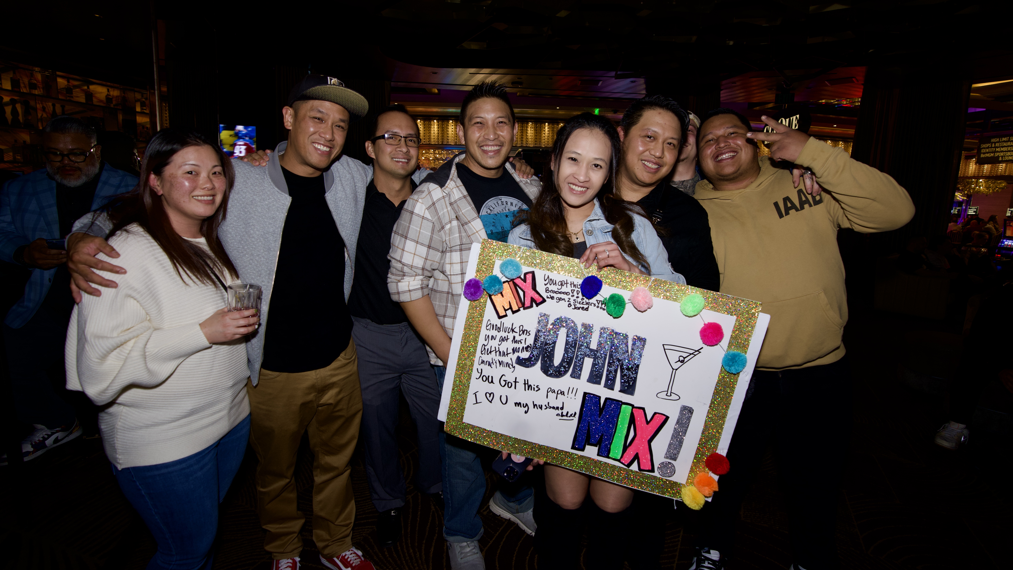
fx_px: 457
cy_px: 265
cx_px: 511
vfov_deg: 63.8
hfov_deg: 95.9
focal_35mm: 17
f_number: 4
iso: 250
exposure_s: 1/30
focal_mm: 16
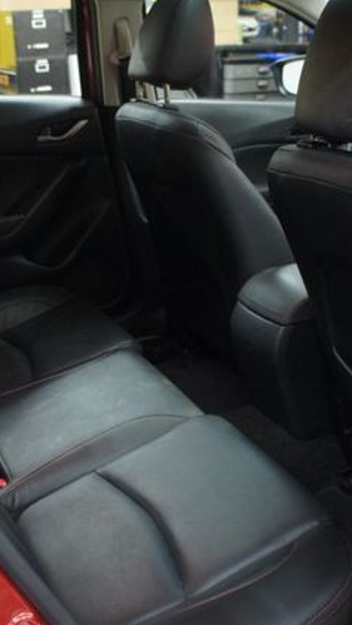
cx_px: 171
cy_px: 313
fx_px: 713
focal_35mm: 43
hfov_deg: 27.7
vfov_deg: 47.3
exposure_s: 1/30
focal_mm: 18
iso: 1600
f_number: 3.5
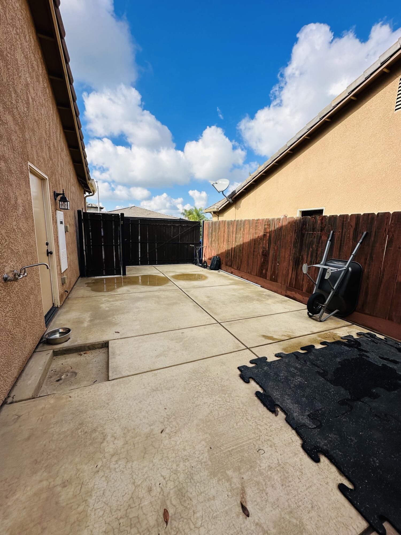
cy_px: 268
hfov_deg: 85.7
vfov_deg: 102.1
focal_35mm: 14
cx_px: 200
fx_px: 216
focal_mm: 2.22
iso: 50
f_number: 2.2
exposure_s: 1/1416
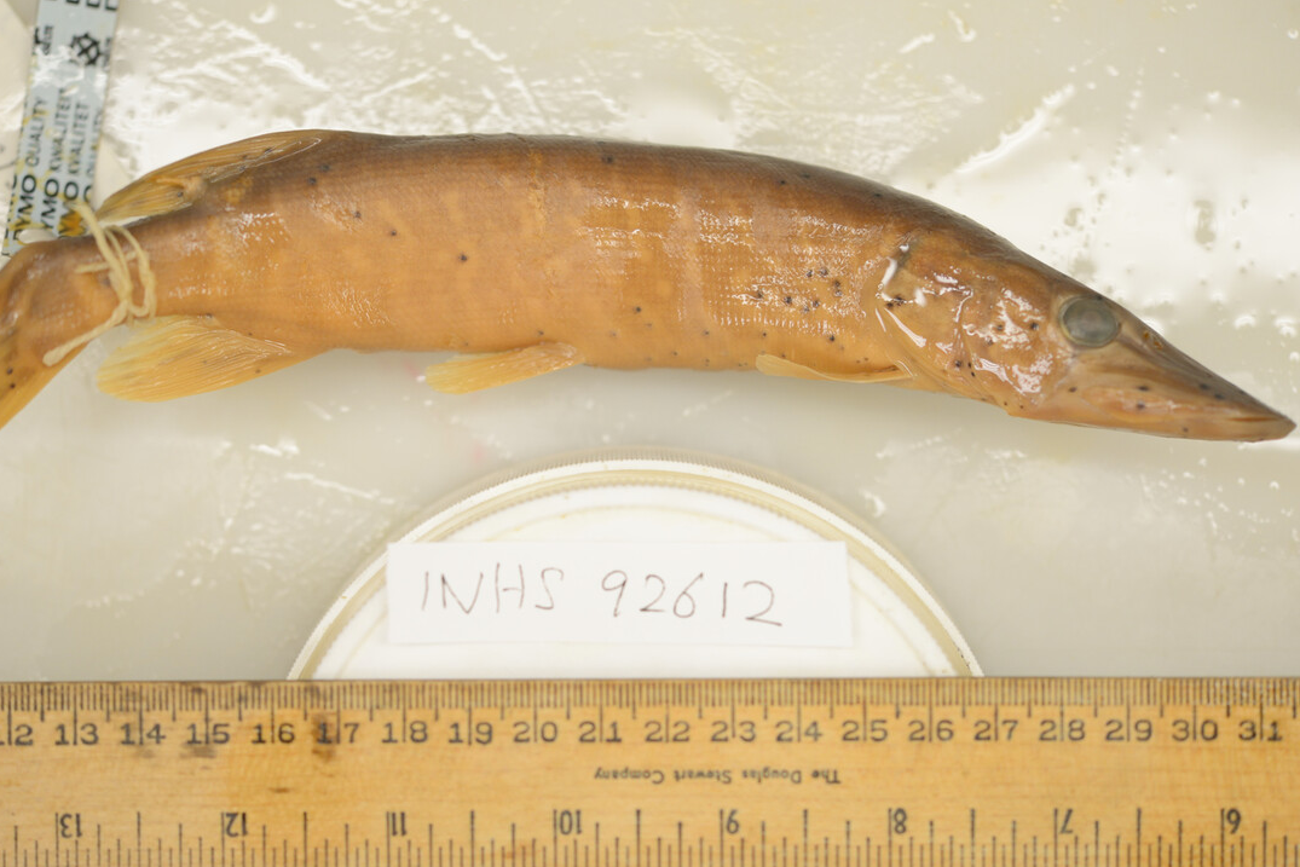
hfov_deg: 30.1
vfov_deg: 20.3
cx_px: 613
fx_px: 2420
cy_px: 483
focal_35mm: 67
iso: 800
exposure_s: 1/160
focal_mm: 60
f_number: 3.2
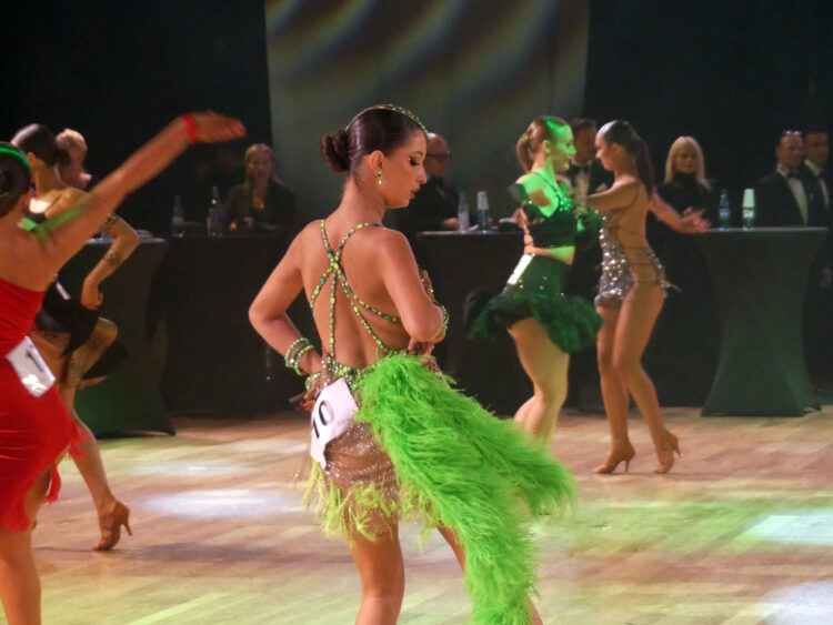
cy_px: 312
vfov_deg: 8.7
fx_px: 4092
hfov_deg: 11.6
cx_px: 416
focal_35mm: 170
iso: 800
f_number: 2.8
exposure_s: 1/80
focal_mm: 30.6
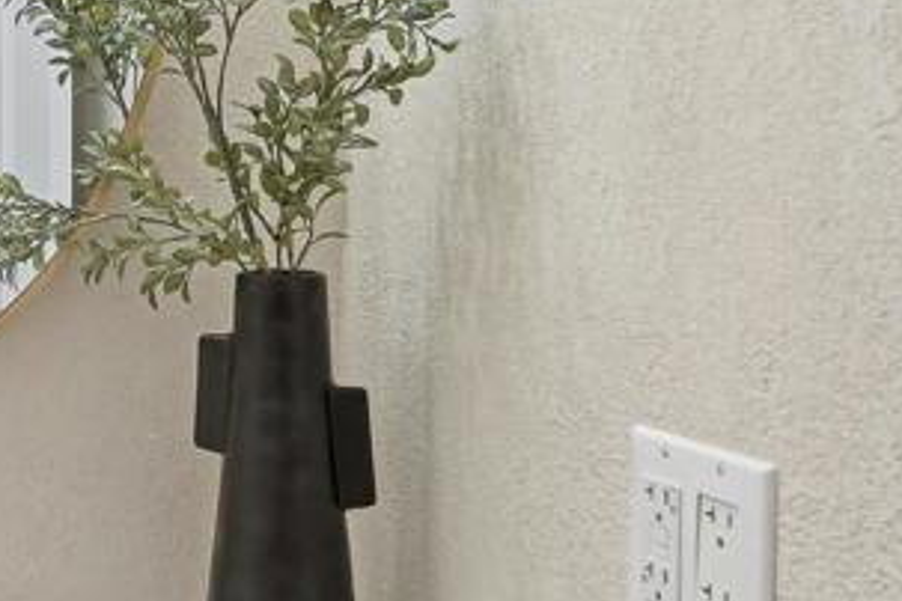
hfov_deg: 30.6
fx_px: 1353
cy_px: 168
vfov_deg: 24.8
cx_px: -208
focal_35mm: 54
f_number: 8
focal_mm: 16
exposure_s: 1/250
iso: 250
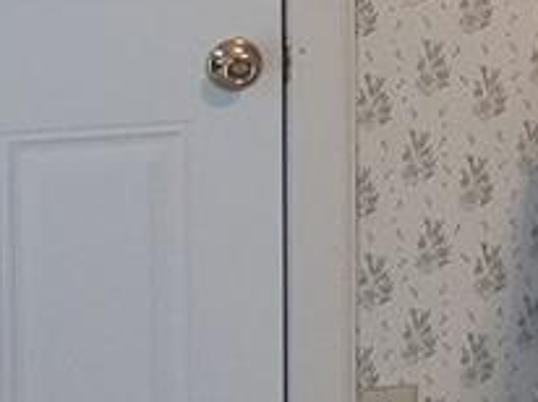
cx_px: 1483
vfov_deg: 7.3
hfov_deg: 8.5
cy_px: -110
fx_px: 3136
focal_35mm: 202
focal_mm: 5.4
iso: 100
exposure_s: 1/24
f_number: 1.8
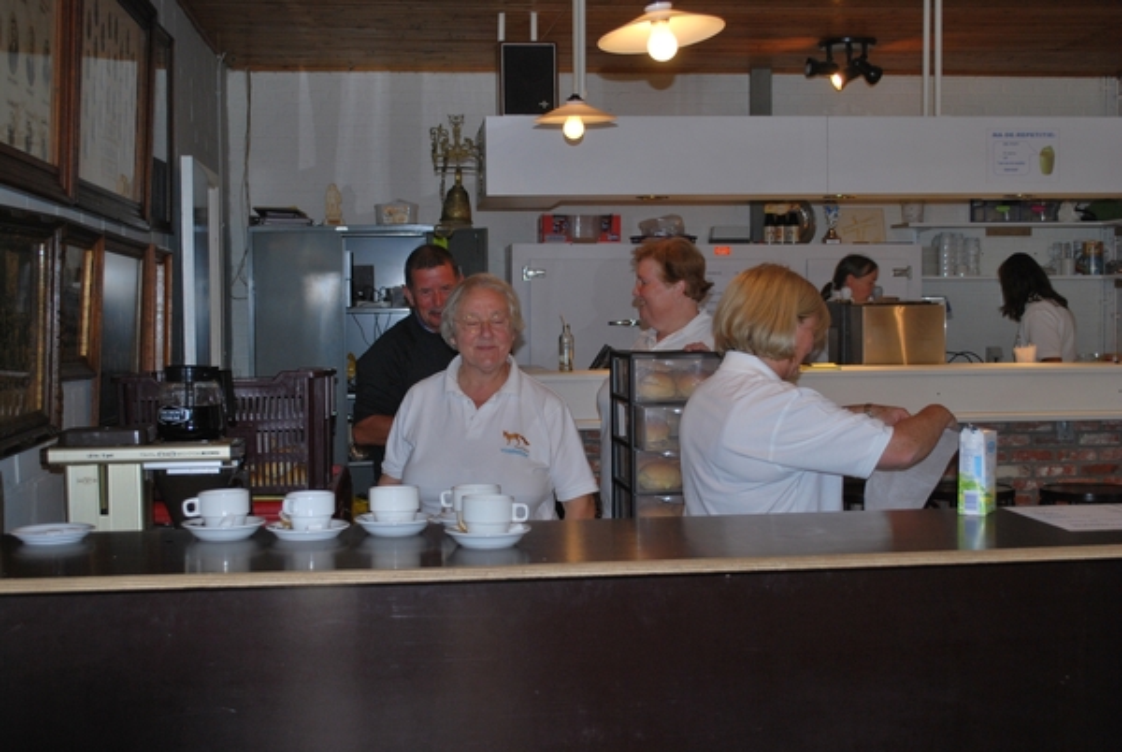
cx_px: 561
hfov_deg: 41.1
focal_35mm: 48
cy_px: 376
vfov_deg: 28.2
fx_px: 1498
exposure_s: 1/60
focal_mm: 32
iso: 200
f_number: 5
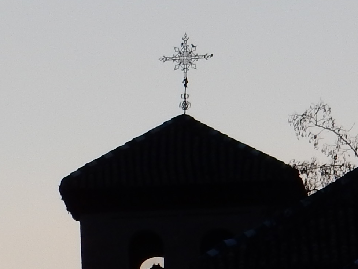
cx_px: -289
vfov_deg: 3.2
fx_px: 4830
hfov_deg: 4.2
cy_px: 420
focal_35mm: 467
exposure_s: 1/200
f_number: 5.3
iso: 125
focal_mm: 17.6
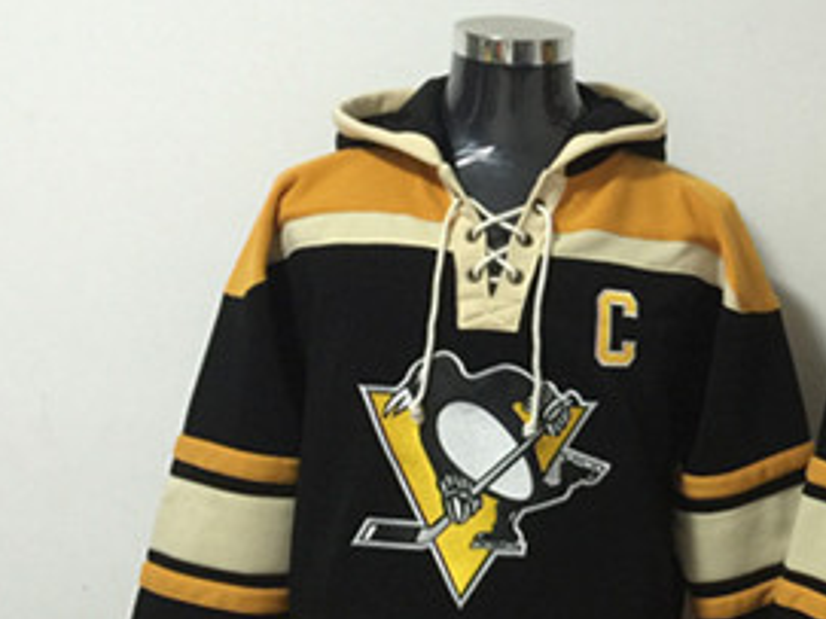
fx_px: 1479
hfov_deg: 29.5
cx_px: 796
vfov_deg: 23.6
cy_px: 317
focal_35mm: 62
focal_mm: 4.15
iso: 125
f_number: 2.2
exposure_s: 1/8
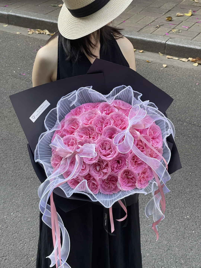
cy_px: 134
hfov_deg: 22.9
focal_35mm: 64
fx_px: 495
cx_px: 100
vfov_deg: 30.3
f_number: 2.2
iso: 100
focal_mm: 7.5
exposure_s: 1/99
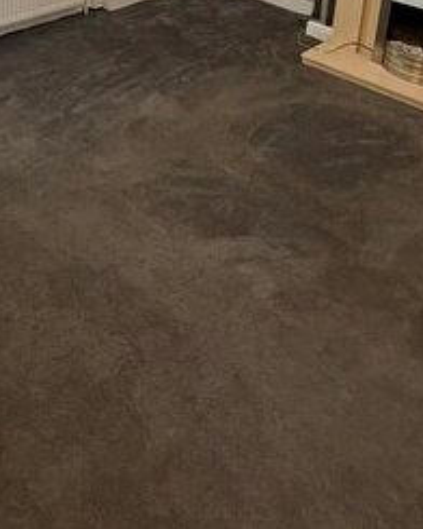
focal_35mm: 39
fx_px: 610
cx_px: 151
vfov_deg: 39.4
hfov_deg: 37.9
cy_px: -36
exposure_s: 1/91
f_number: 2.2
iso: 250
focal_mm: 2.22
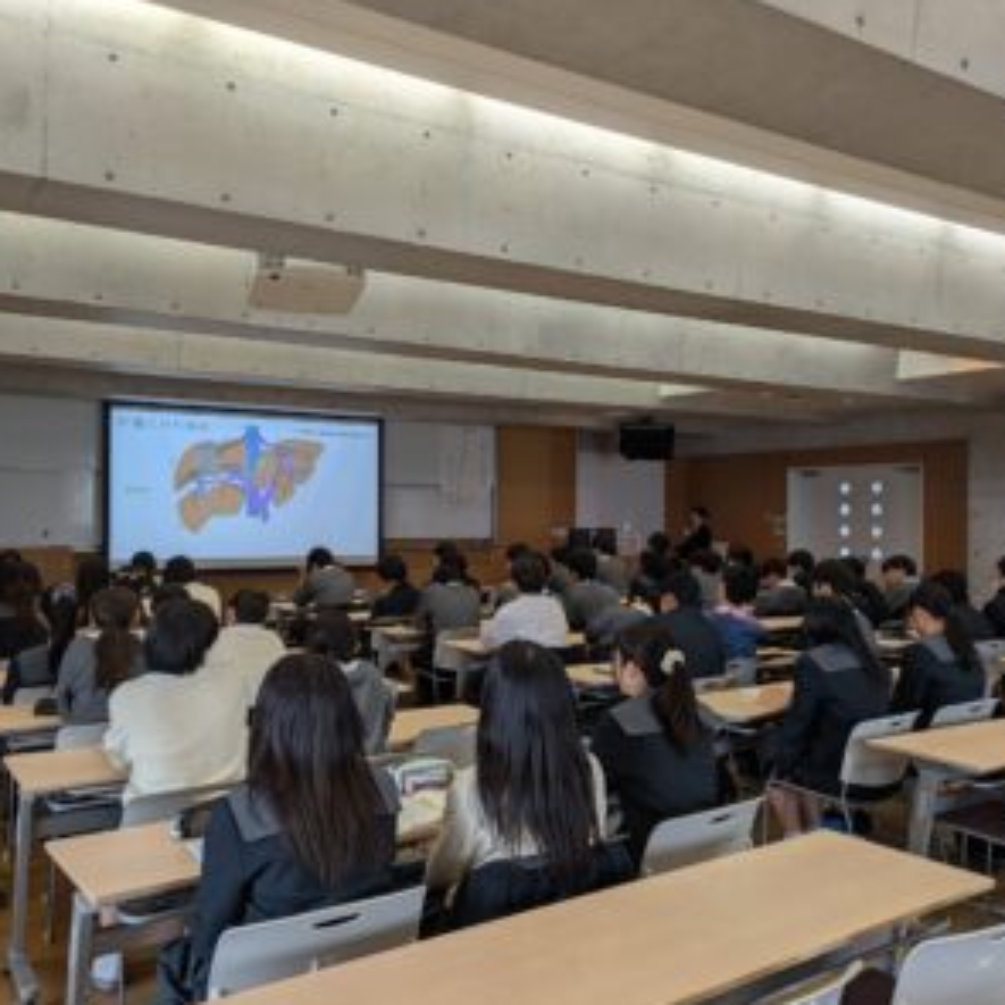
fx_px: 985
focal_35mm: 30
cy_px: 501
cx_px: 484
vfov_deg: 54.0
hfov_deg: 54.0
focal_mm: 5.43
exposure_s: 1/120
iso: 57
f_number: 1.89
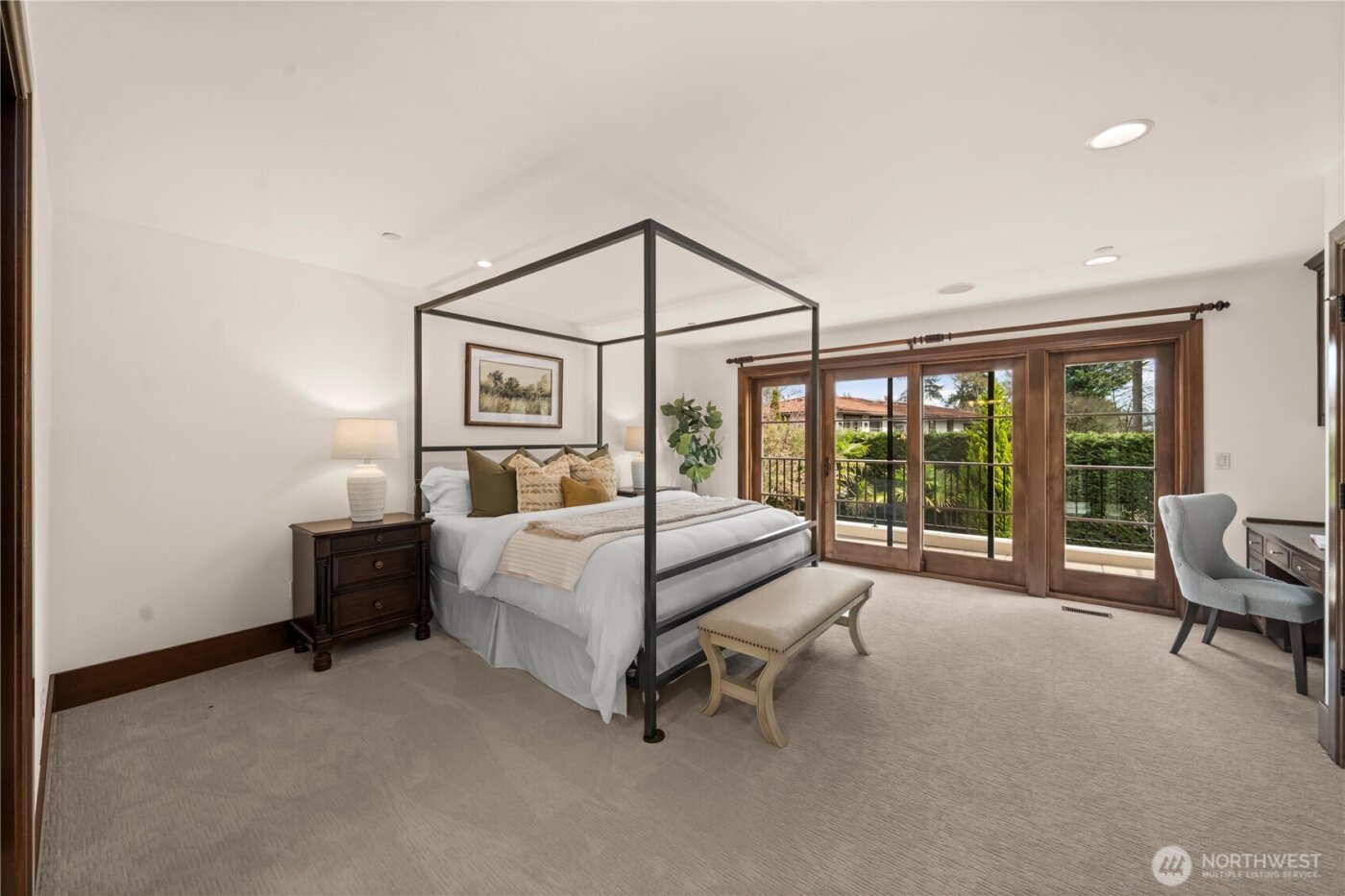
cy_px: 448
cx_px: 672
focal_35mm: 13
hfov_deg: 108.3
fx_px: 486
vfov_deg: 85.4
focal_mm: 13
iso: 1000
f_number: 6.7
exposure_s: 1/30
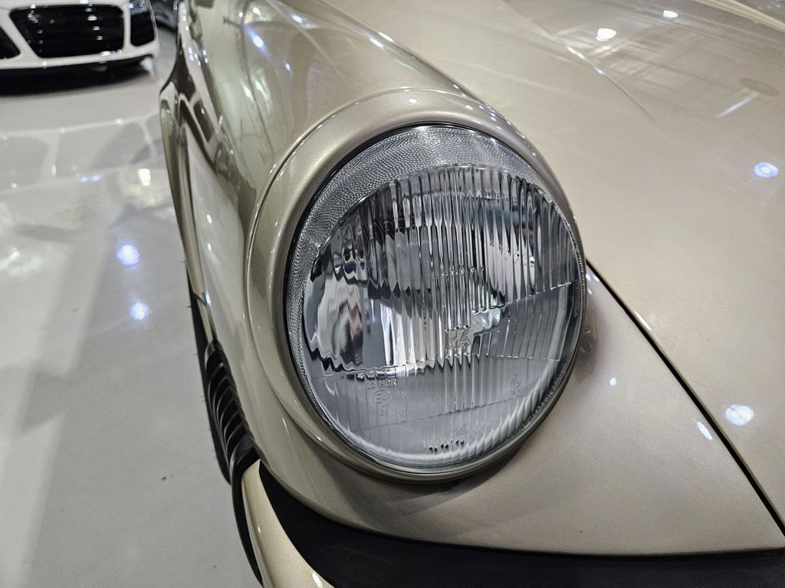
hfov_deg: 73.9
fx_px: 522
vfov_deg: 58.9
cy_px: 294
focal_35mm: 23
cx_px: 392
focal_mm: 5.4
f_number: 1.8
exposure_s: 1/120
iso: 640
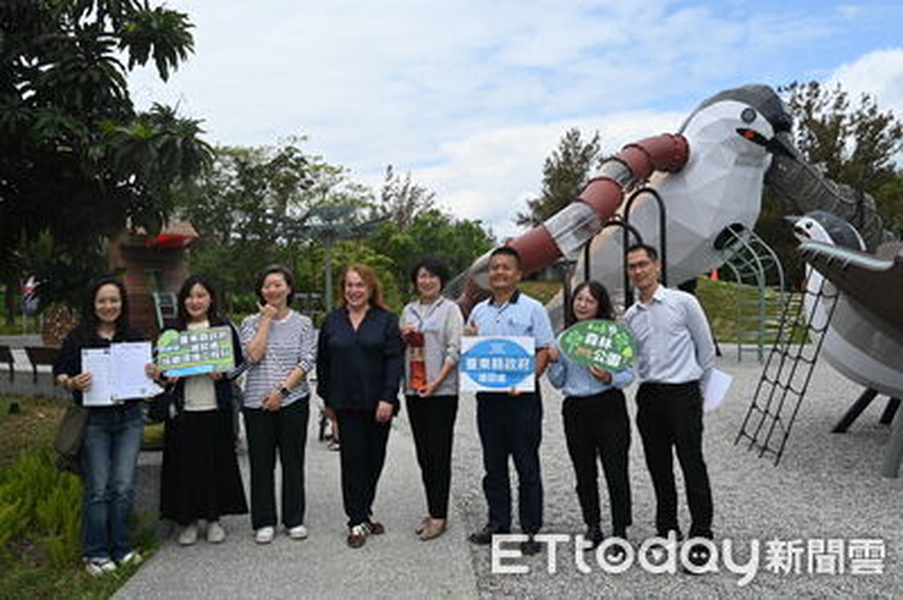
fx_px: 789
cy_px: 300
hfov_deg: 59.5
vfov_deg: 41.6
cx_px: 452
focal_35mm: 32
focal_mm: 31.5
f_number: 6.3
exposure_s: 1/320
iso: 100
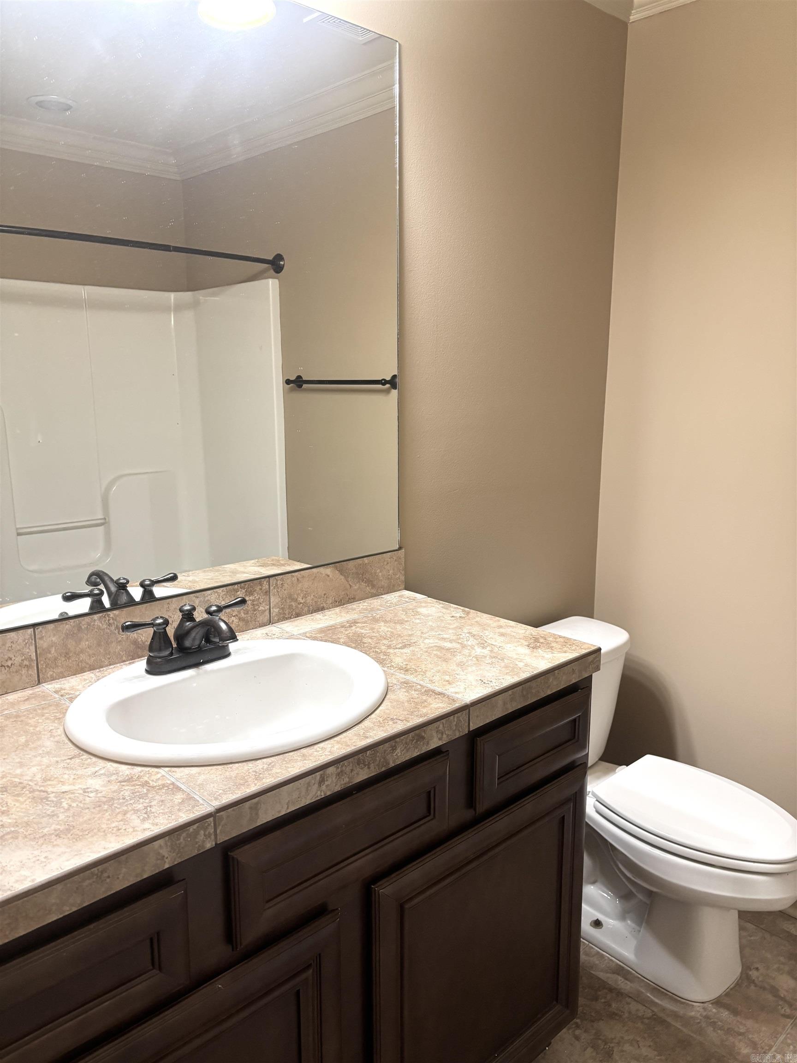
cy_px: 532
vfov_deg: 67.3
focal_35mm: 26
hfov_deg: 53.1
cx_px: 398
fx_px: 798
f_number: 1.6
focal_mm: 5.96
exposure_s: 1/60
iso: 200
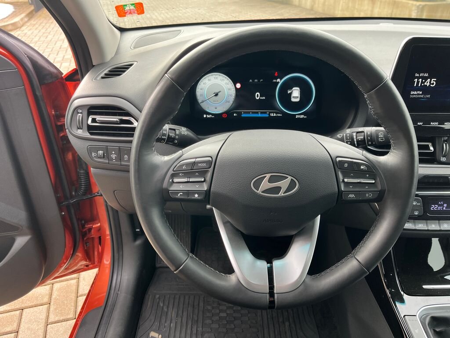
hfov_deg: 67.3
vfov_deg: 53.1
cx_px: 225
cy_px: 169
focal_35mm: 26
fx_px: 338
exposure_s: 1/122
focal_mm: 5.1
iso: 80
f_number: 1.6
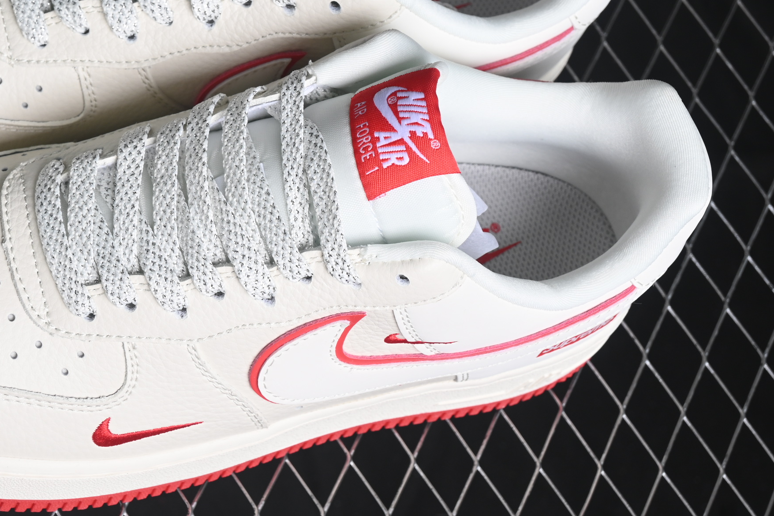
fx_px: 2558
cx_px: 195
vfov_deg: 11.5
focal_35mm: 119
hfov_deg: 17.1
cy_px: 145
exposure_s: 1/80
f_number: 7.1
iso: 160
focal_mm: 50
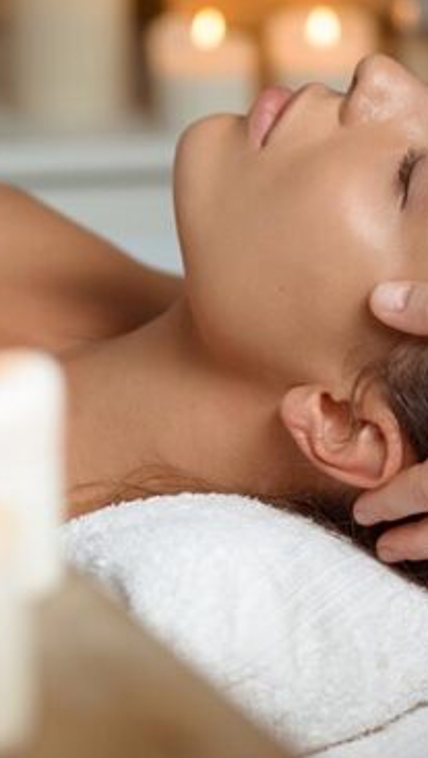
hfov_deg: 5.3
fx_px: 4631
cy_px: 328
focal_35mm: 230
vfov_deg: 9.4
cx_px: 209
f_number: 3.2
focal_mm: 105
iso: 200
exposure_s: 1/160
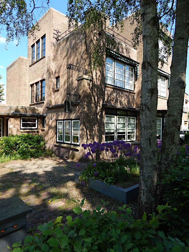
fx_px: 167
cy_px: 126
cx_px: 94
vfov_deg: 73.9
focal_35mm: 23
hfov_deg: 58.9
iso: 125
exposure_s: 1/640
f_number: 3
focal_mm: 4
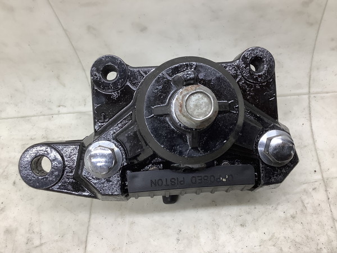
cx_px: 168
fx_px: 302
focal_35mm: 31
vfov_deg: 45.4
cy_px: 126
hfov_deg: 58.4
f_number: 2.4
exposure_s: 1/60
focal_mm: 3.3
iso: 100
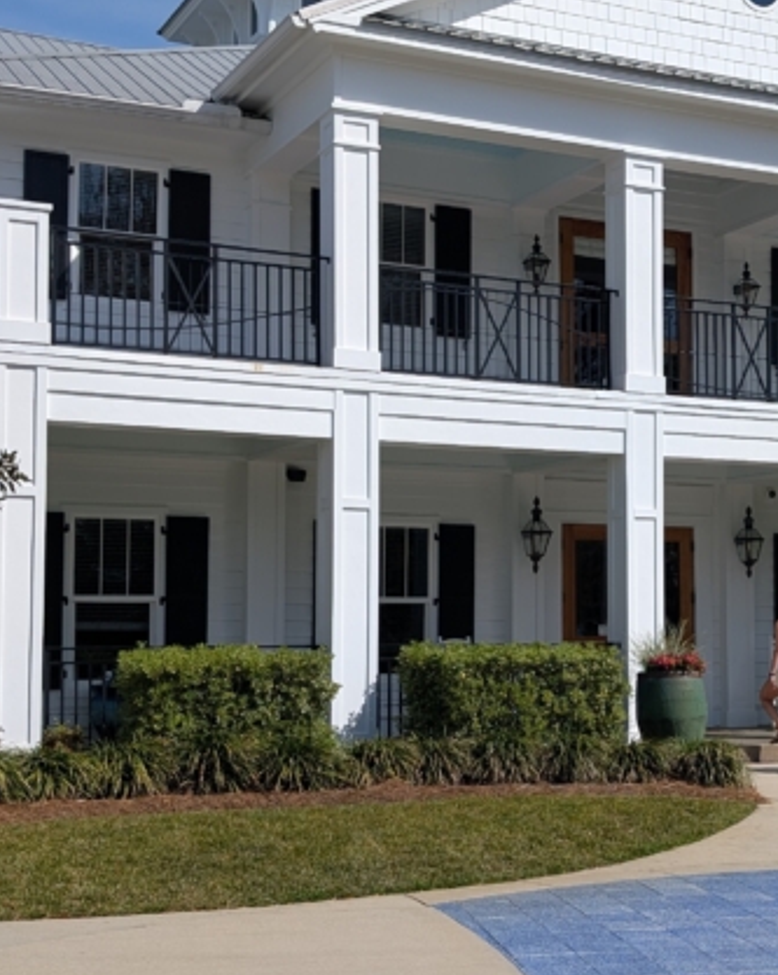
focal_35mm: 58
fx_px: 1671
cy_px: 489
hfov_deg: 25.8
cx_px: 605
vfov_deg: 32.5
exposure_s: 1/2037
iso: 21
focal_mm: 6.9
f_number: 1.68
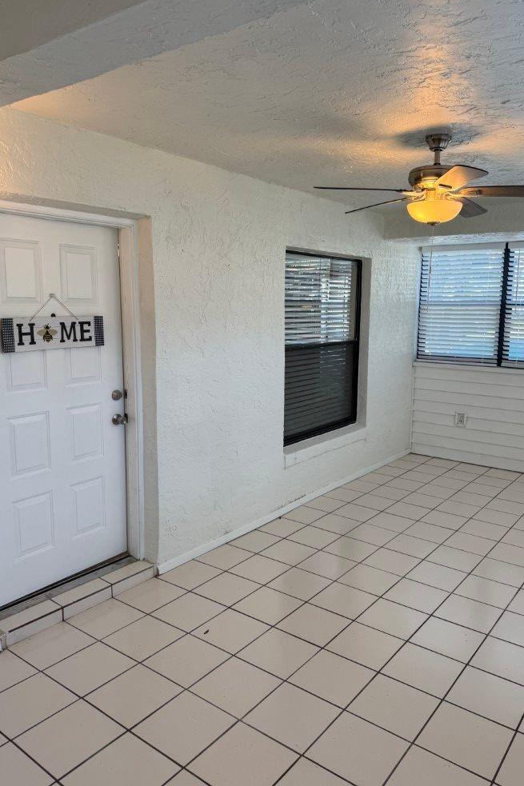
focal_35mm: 26
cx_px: 294
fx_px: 568
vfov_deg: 69.4
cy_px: 389
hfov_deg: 49.4
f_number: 1.78
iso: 80
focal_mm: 6.76
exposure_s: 1/152
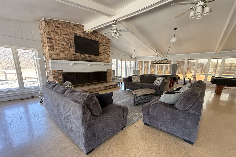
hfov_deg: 100.4
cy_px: 87
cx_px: 121
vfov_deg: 77.1
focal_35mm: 15
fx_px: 98
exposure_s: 1/60
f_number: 2.2
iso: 400
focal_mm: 2.22
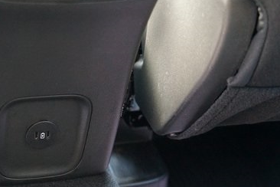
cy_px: 124
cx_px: 43
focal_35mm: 70
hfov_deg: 28.0
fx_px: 544
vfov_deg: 19.4
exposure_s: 1/100
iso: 6400
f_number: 3.2
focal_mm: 40
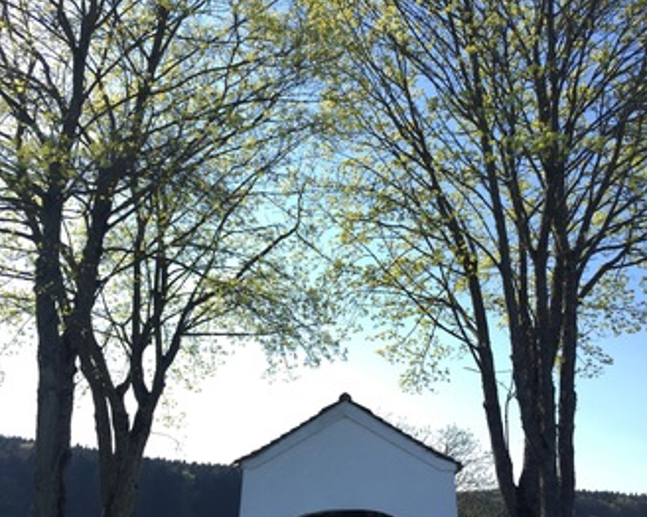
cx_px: 324
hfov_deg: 48.0
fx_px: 727
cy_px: 262
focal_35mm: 38
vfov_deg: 39.1
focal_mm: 4.15
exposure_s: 1/898
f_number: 2.2
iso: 32
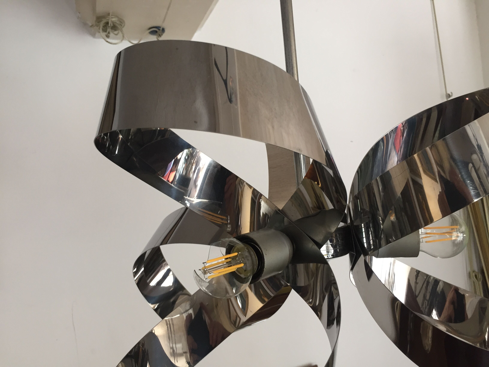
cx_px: 244
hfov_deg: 61.7
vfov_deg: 48.2
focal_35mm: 29
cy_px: 184
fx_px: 410
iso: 125
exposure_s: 1/33
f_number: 2.2
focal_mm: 4.15
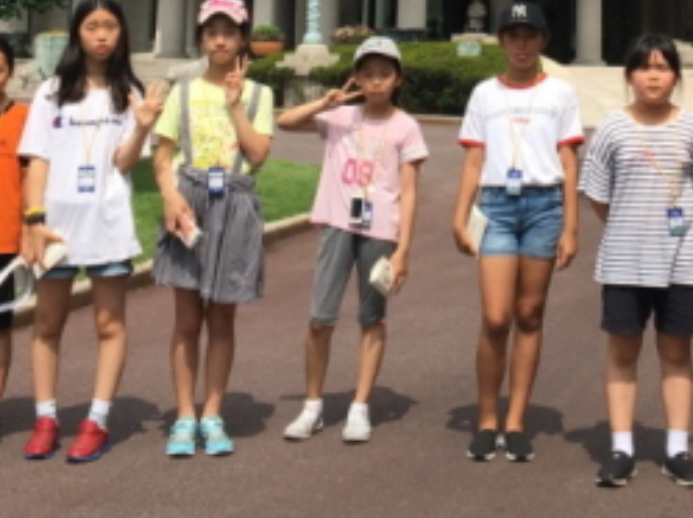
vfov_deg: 16.6
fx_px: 1679
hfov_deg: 23.1
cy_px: -145
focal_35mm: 84
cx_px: 509
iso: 25
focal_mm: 4.15
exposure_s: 1/2564
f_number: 2.2
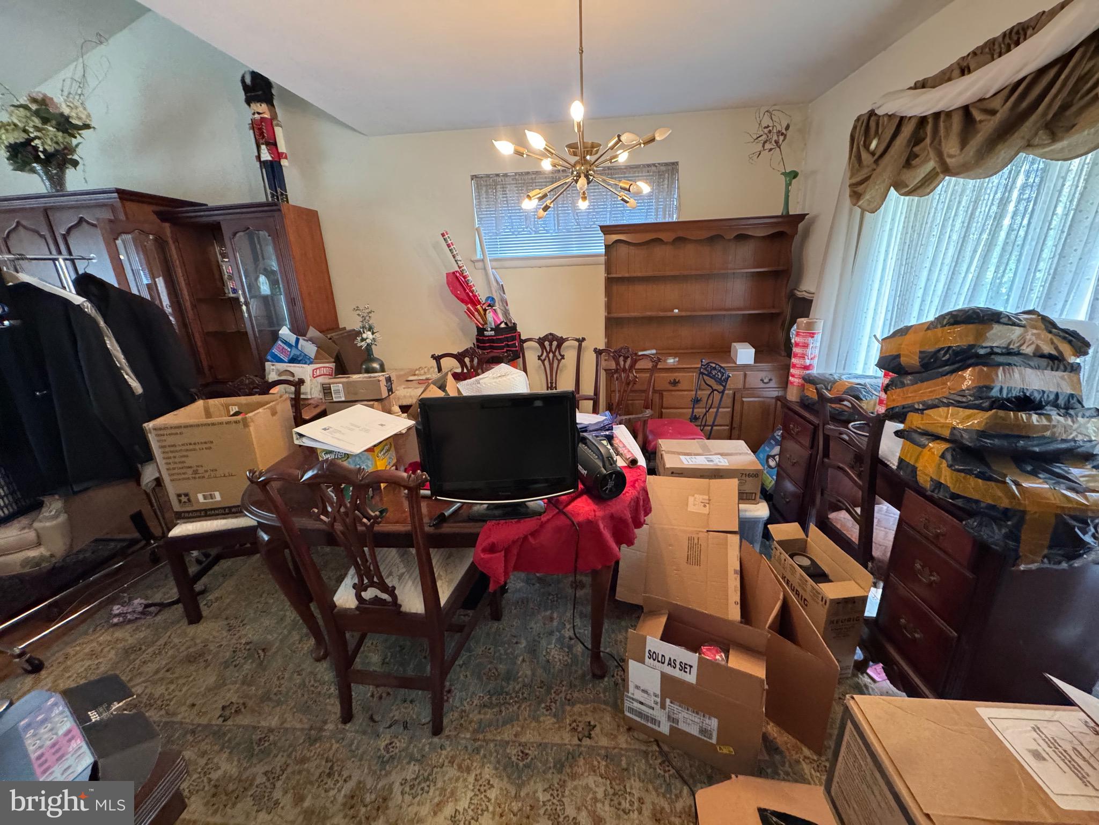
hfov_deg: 102.1
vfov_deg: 85.7
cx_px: 550
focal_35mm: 14
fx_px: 444
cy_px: 412
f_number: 2.2
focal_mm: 2.22
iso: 800
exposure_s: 1/60
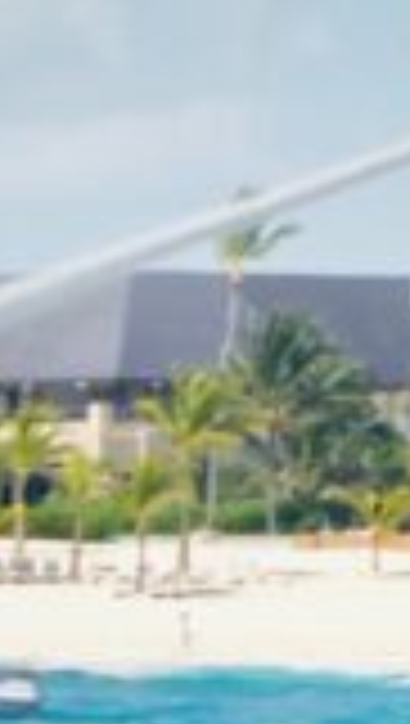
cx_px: 532
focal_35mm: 549
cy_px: -470
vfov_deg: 3.9
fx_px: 10578
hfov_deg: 2.2
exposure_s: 1/320
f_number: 9
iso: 100
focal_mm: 55
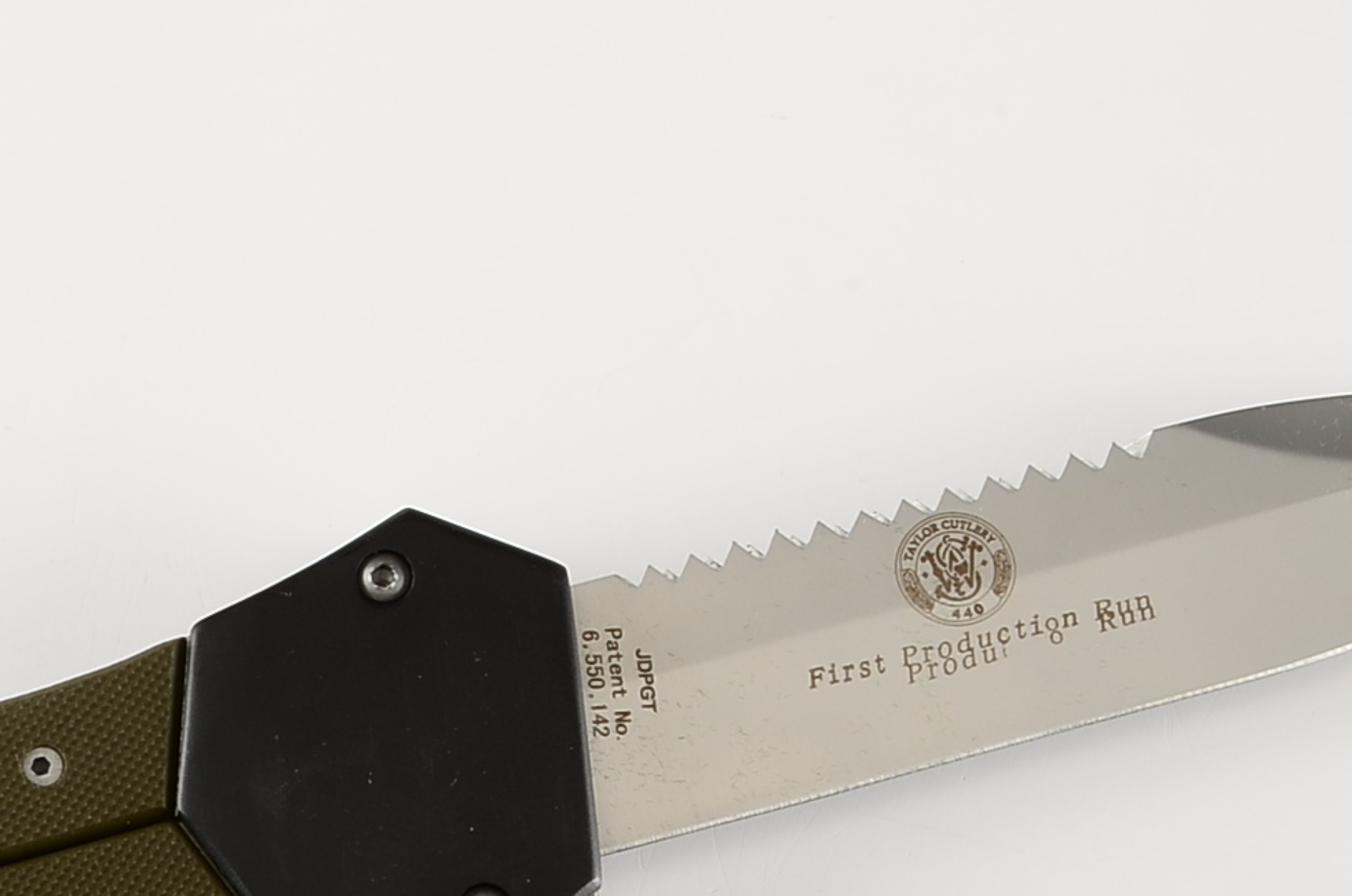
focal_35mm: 143
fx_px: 5361
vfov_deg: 9.5
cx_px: 337
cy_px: 877
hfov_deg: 14.3
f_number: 22
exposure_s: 1/250
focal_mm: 38
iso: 100
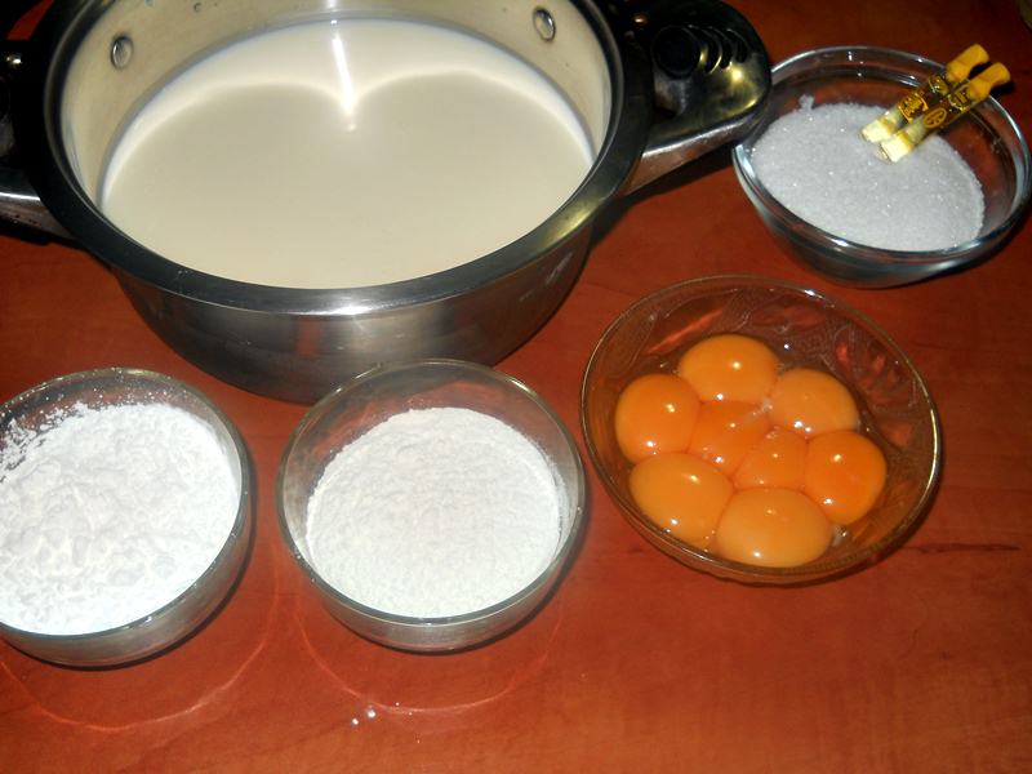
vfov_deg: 35.1
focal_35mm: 41
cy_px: 387
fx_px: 1222
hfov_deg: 45.8
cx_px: 516
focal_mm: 6.72
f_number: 3.1
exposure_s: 1/30
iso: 80
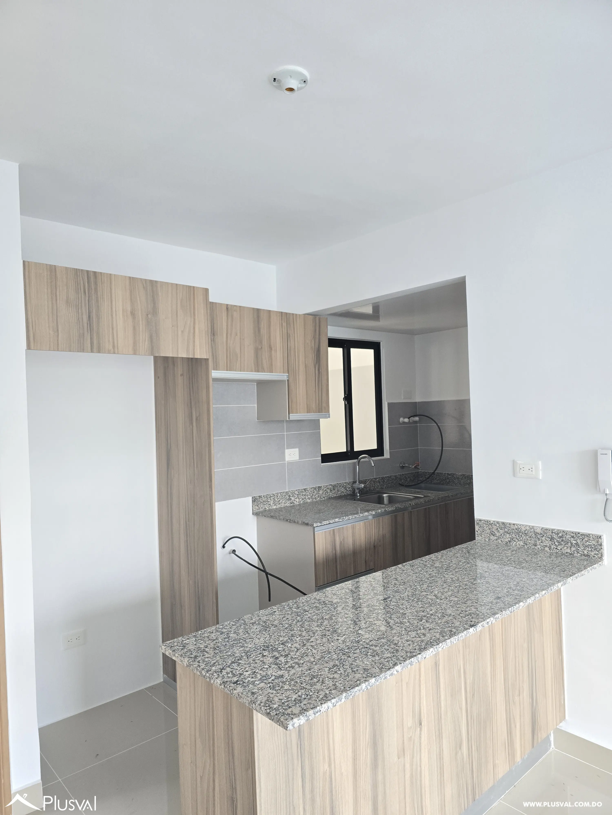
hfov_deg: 58.9
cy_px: 408
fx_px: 542
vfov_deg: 73.9
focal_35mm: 23
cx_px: 306
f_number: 1.7
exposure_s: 1/120
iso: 250
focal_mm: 6.3
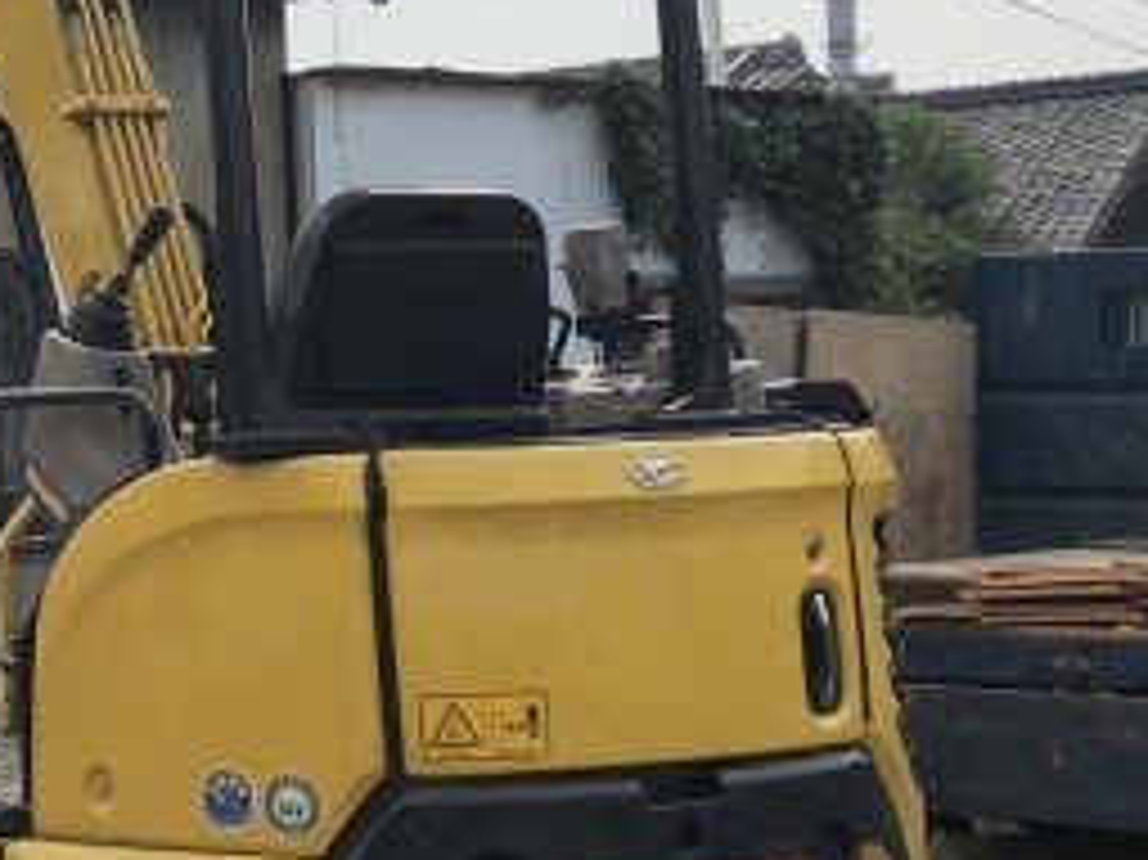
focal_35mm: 88
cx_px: -207
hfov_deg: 20.9
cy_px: 288
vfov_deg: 16.7
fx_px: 2917
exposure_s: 1/3003
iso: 20
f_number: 1.8
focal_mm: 3.99
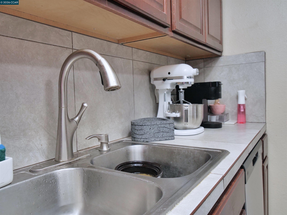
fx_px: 232
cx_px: 144
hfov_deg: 63.4
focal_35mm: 28
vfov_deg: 49.7
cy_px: 108
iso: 800
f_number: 4
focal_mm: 14
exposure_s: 1/160
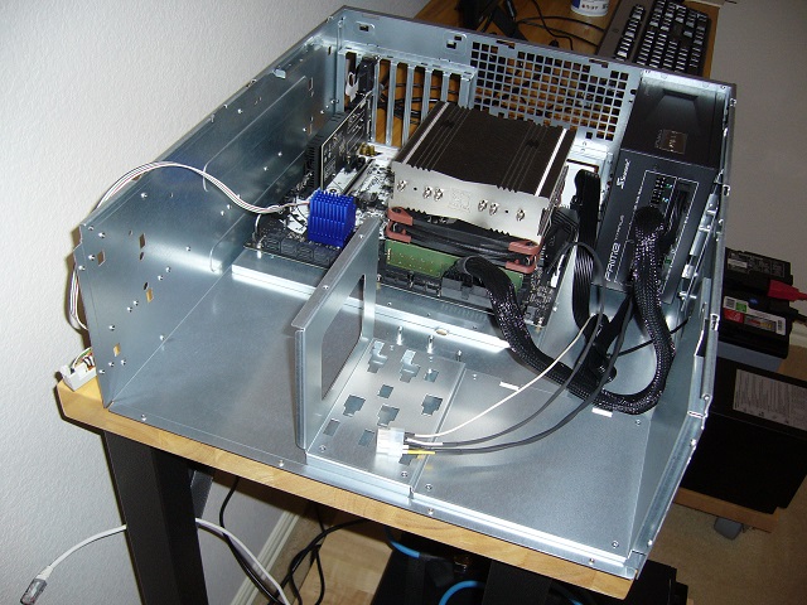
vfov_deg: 40.7
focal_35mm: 35
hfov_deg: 52.6
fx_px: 816
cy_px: 302
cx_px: 404
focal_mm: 5.8
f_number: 2.8
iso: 100
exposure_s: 1/30
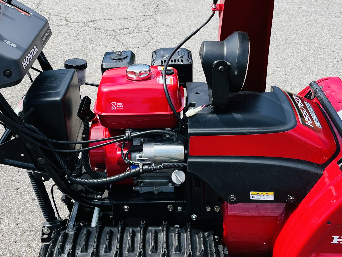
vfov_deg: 26.1
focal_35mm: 56
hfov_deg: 34.3
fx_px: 553
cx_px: 139
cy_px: 130
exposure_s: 1/1862
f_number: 1.6
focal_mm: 5.1
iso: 50
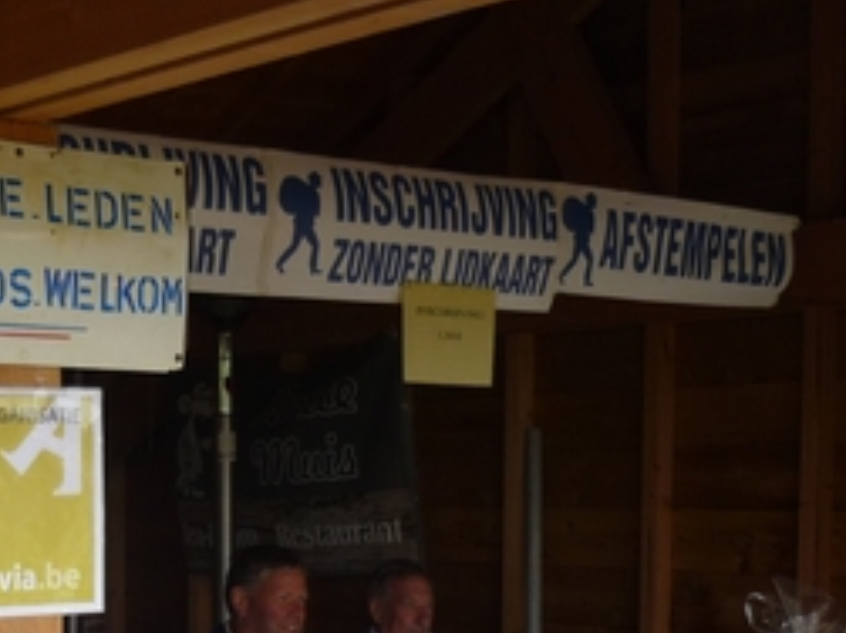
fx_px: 1930
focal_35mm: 79
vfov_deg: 18.0
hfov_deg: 23.8
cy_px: 677
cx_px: 24
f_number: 2.8
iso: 100
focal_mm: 5.5
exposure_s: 1/125
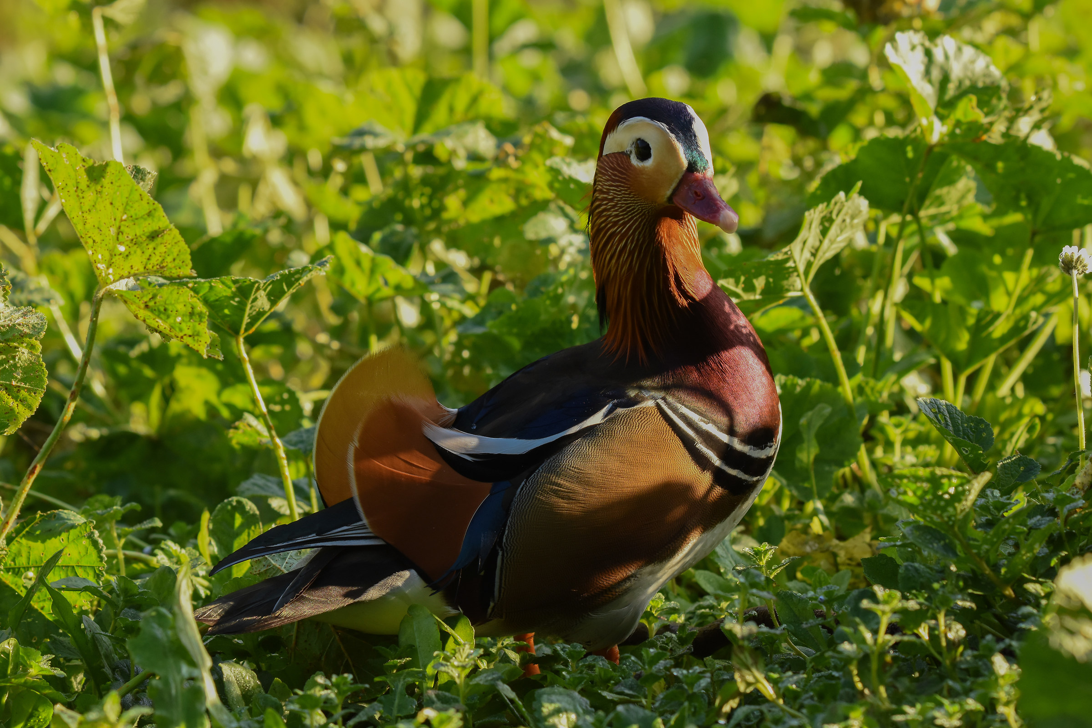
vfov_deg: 5.4
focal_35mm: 255
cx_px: 546
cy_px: 364
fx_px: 7734
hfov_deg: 8.1
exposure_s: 1/320
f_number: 8
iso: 900
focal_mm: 170
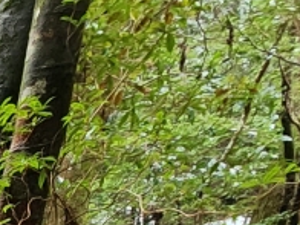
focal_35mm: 85
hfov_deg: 14.2
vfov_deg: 10.6
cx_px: -447
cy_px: 710
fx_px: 737
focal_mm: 2.2
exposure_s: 1/40
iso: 320
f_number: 2.2
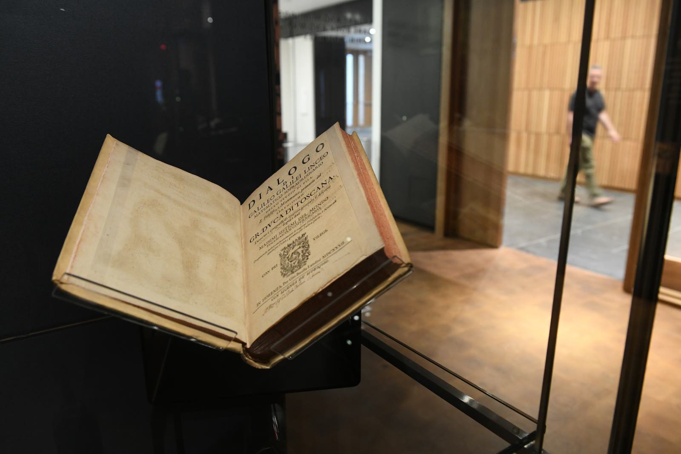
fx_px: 530
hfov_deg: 65.5
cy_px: 227
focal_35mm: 28
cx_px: 340
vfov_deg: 46.4
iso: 3200
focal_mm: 28
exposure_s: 1/20
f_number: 4.5
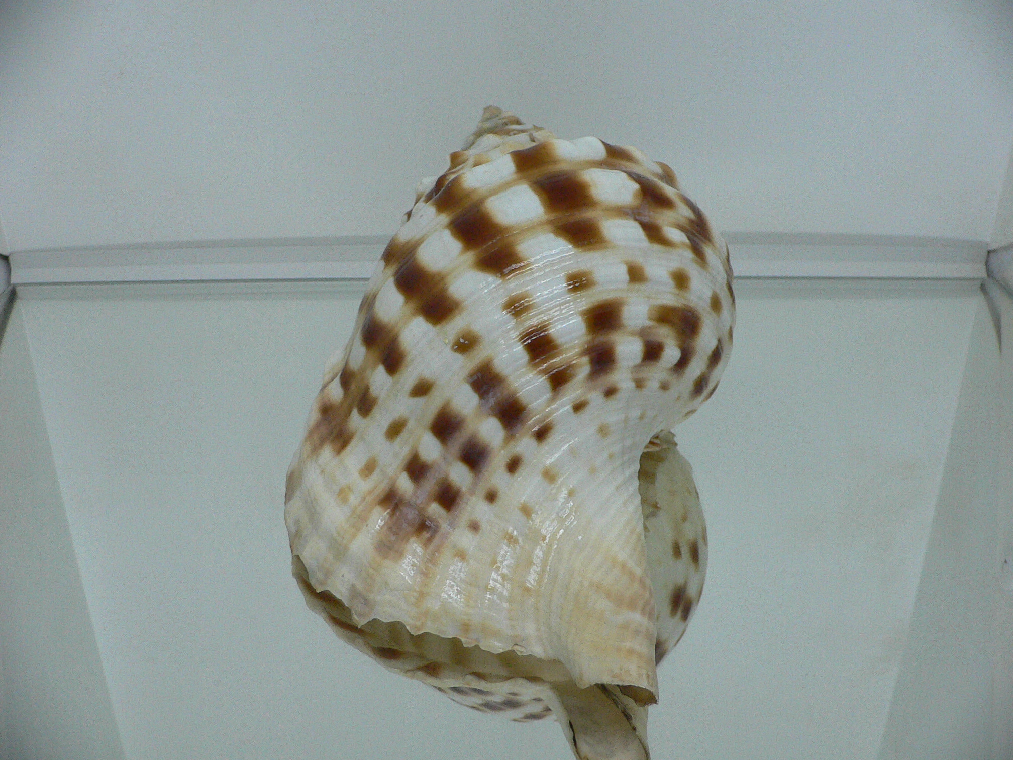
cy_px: 380
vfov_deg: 40.7
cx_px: 506
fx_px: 1024
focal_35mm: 35
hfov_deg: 52.6
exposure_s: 1/60
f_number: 2.8
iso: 200
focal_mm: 4.6
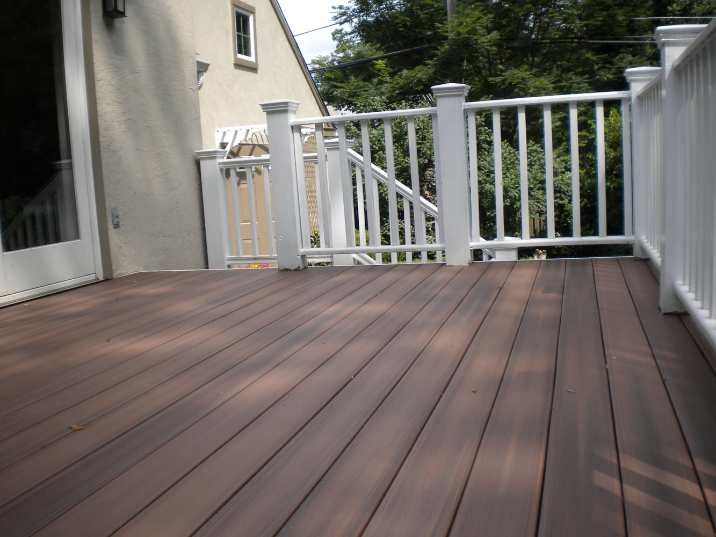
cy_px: 268
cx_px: 358
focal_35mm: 35
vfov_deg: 40.7
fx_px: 724
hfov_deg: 52.6
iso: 80
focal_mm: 6.3
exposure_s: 1/350
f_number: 4.6
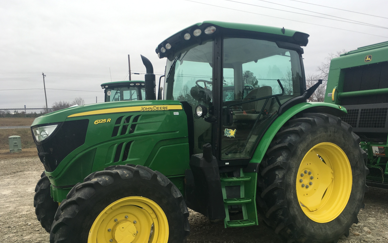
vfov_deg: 40.5
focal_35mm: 31
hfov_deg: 61.2
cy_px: 139
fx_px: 328
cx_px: 195
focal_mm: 4.15
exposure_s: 1/405
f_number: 2.2
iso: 25
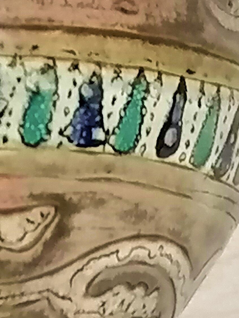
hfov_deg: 5.2
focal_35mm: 281
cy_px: 138
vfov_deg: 7.1
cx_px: -120
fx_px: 2588
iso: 320
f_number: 1.8
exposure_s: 1/25
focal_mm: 5.4
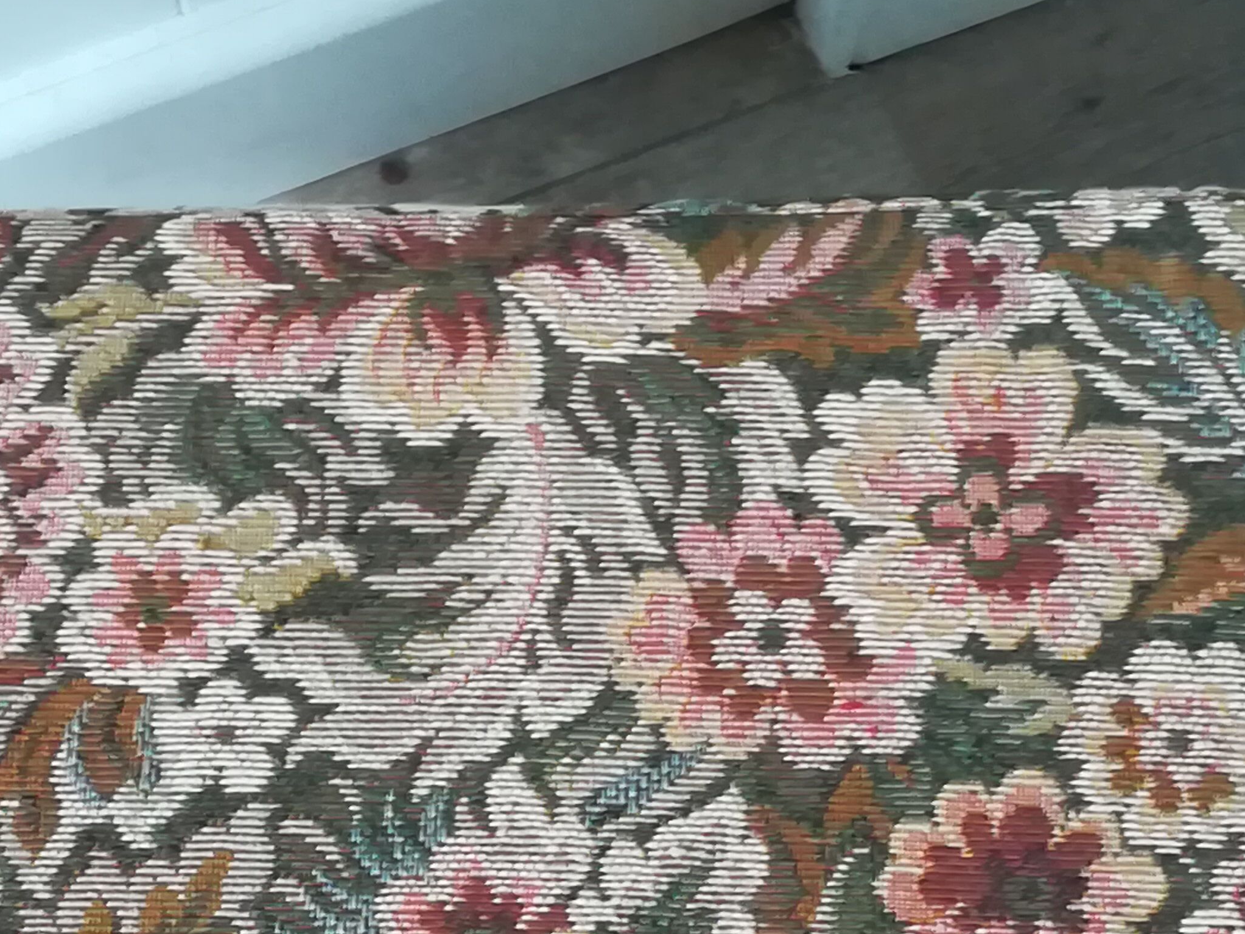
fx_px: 3489
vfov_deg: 15.1
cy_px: 793
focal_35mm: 97
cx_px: 399
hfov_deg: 20.2
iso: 320
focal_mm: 3.83
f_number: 2.2
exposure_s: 1/33.3
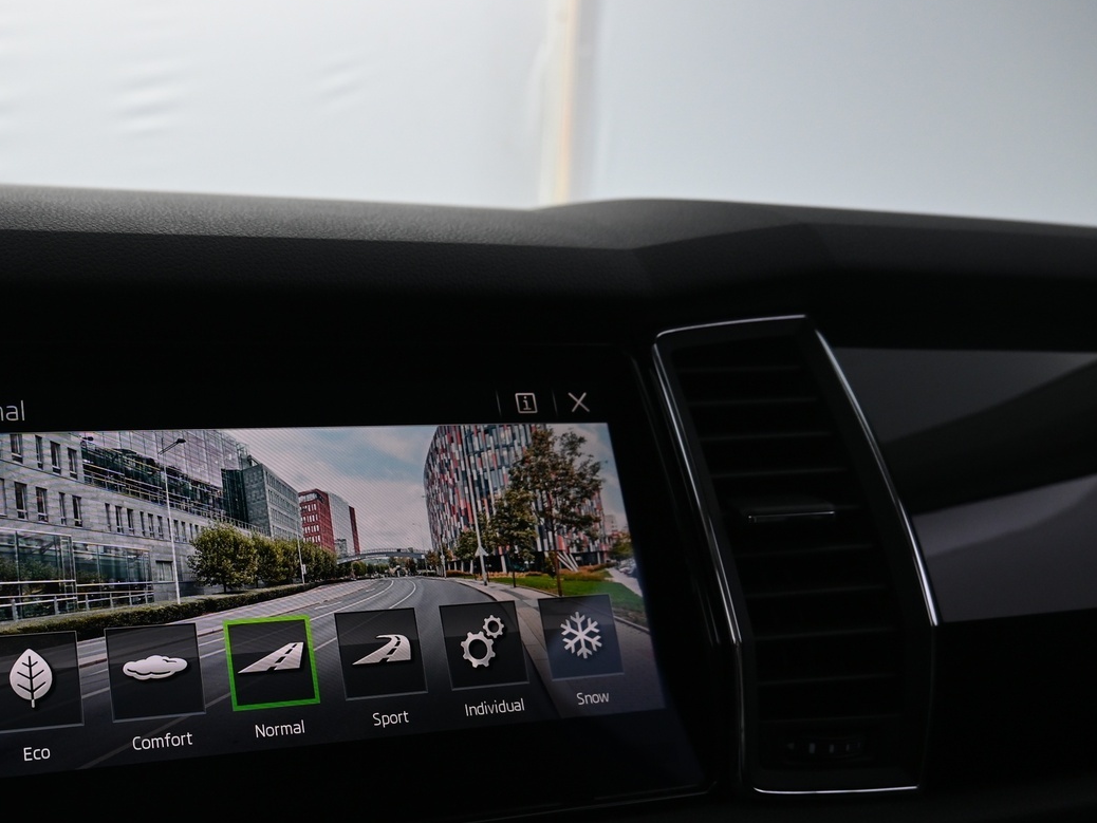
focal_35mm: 36
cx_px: 280
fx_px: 1141
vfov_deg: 39.2
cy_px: 555
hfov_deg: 49.4
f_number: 4
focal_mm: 16
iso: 500
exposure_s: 1/50
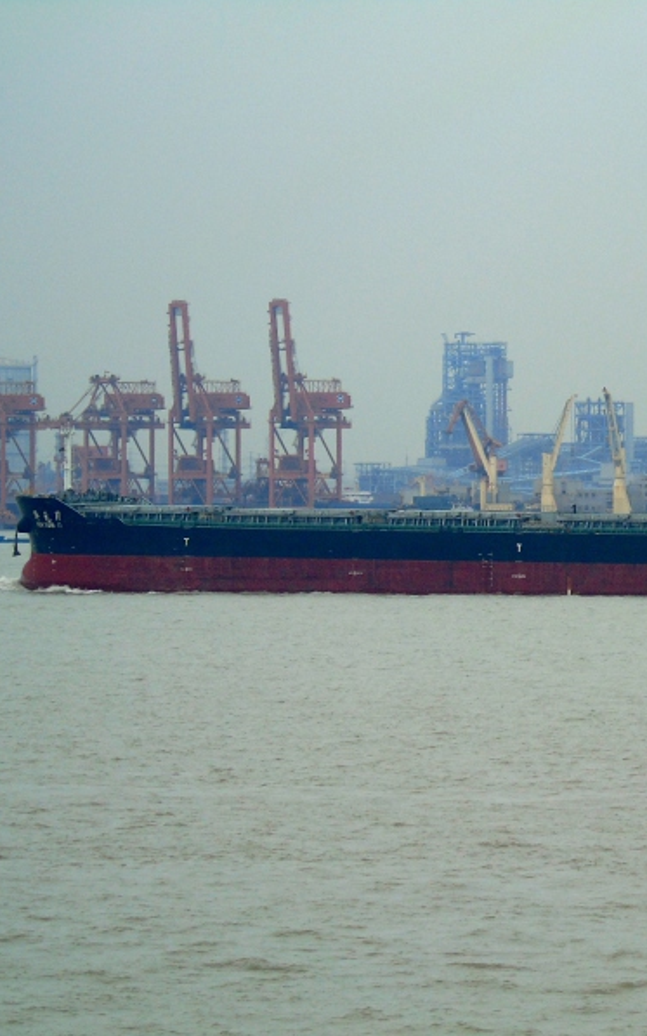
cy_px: 519
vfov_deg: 7.0
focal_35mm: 301
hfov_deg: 4.4
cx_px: 595
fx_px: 8494
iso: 80
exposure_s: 1/400
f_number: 4.7
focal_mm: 38
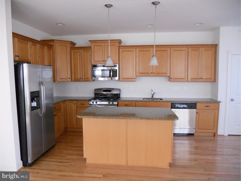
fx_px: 188
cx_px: 120
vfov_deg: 51.4
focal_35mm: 27
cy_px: 90
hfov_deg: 65.3
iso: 400
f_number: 3.2
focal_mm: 4.9
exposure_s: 1/80
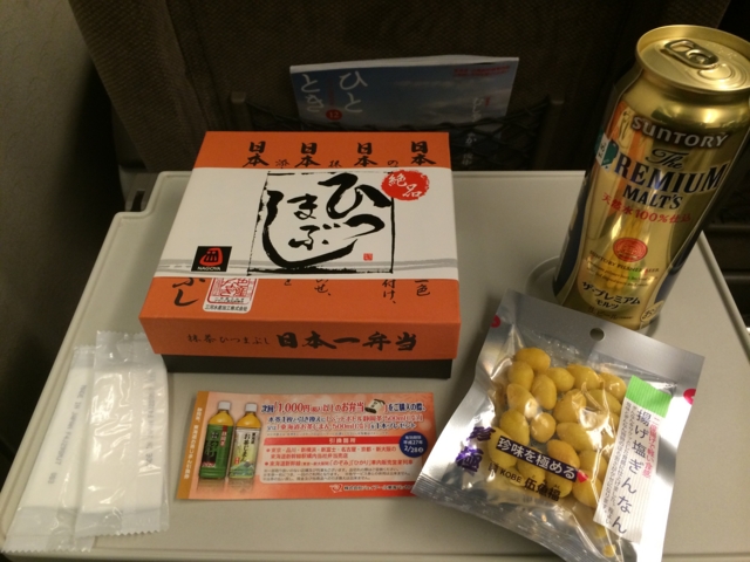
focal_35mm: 30
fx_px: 650
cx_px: 375
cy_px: 281
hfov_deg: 60.0
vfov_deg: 46.8
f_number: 2.2
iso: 160
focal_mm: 4.12
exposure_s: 1/30
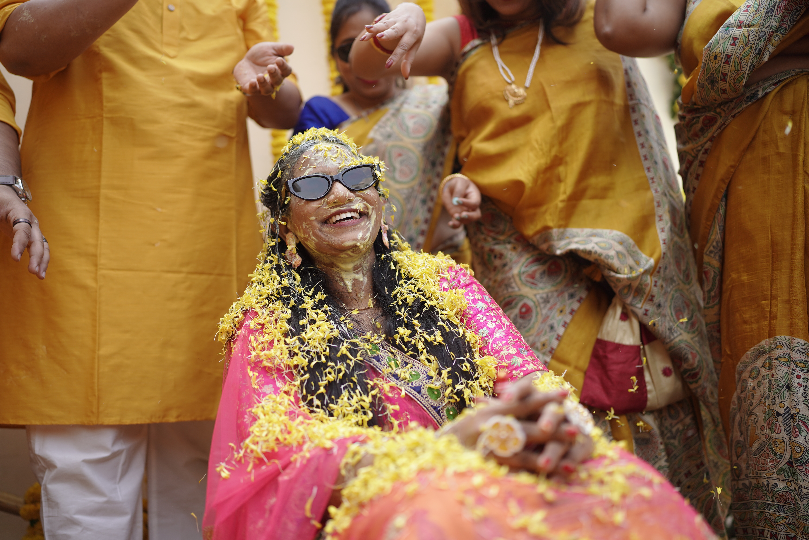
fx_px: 786
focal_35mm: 35
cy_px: 270
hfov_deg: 54.4
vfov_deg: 37.9
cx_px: 404
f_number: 1.4
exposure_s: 1/1250
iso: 125
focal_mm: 35
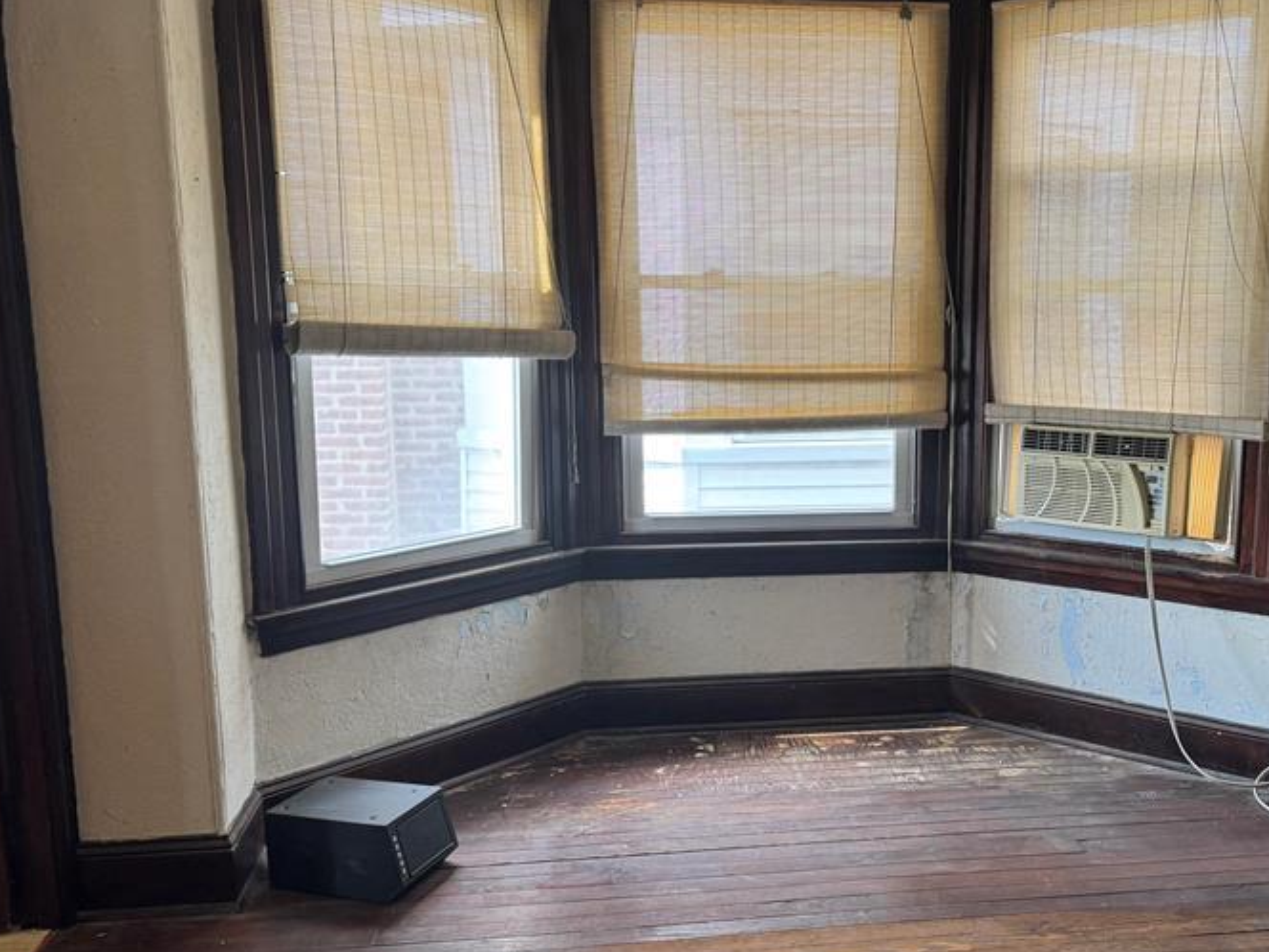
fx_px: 1356
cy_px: 486
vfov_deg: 38.7
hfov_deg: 49.2
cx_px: 856
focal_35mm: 37
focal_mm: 6.76
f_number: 1.78
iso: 125
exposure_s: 1/120
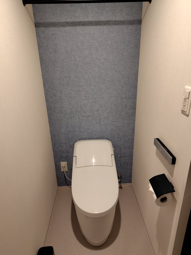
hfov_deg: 58.9
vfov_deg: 73.9
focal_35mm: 23
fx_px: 169
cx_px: 96
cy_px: 128
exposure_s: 1/60
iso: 465
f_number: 1.9
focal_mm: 5.6
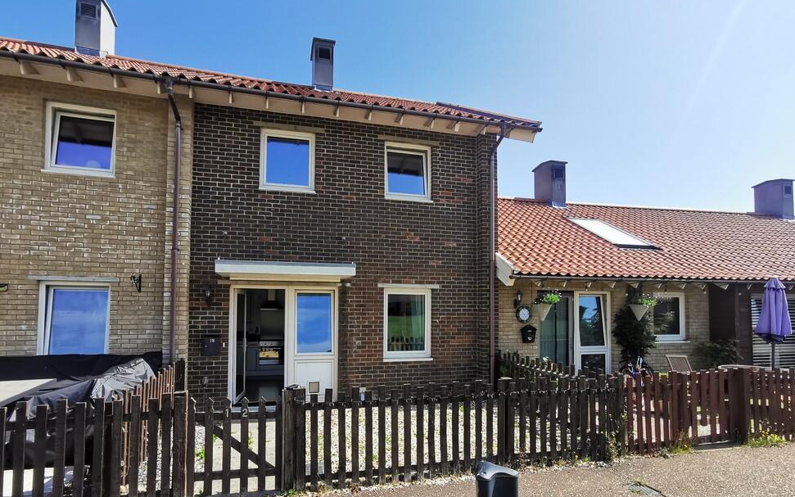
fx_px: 412
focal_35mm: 19
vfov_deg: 61.8
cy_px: 291
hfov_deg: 87.9
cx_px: 379
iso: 50
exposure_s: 1/524
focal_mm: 2.26
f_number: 2.2
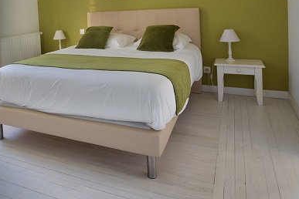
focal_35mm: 31
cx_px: 80
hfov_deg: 57.7
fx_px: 257
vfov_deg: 39.4
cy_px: 22
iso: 100
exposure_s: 1/40
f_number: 3.5
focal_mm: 10
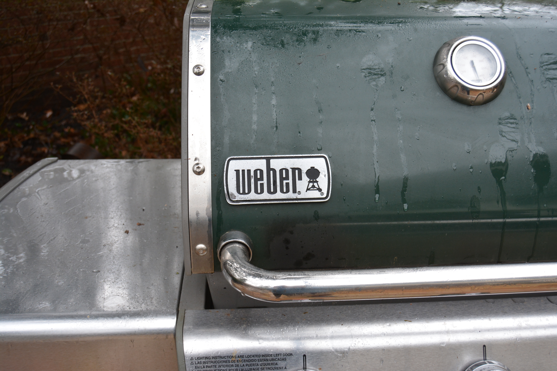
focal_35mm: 34
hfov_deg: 55.1
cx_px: 278
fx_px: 534
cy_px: 186
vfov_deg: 38.4
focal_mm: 23
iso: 400
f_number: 5
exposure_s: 1/100
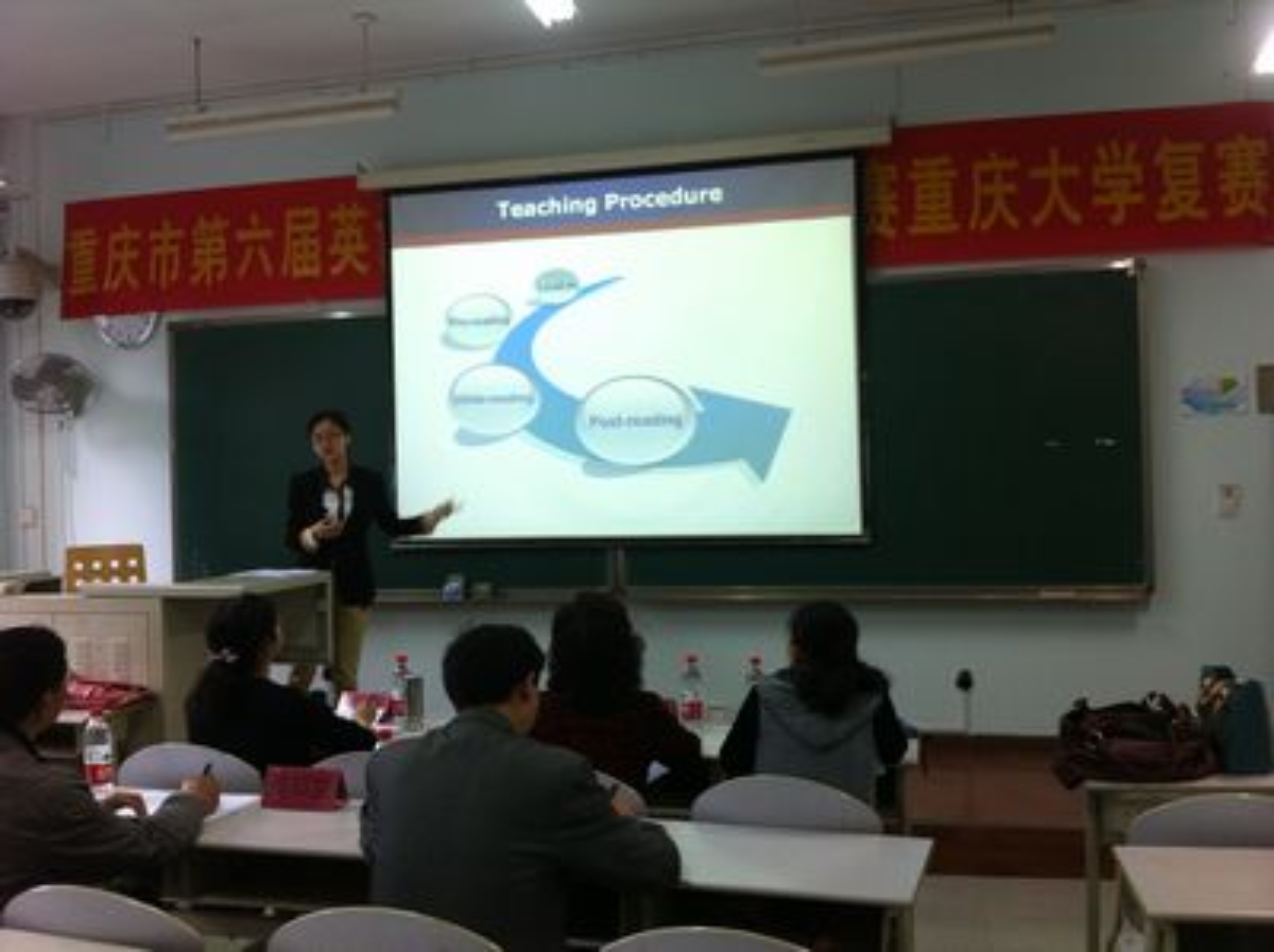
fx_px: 1287
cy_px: 476
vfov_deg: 40.6
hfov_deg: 52.7
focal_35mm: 35
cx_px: 637
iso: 80
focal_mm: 3.85
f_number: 2.8
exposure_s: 1/17
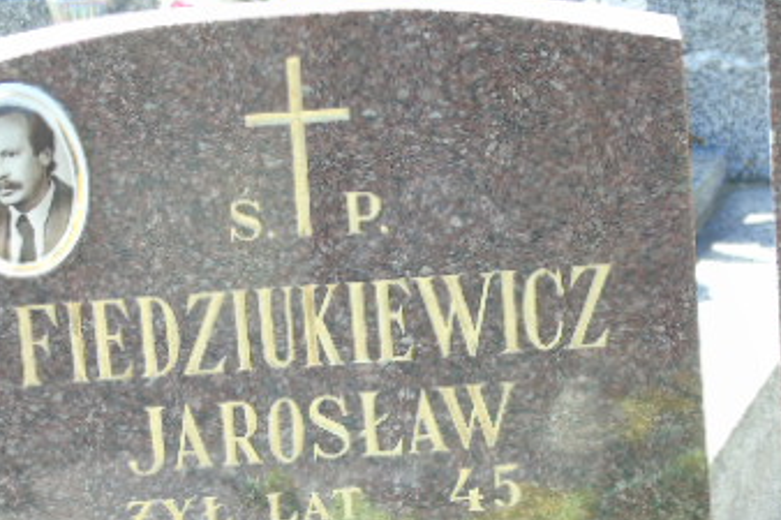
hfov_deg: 11.1
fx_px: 4011
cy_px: 506
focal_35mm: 185
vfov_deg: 7.4
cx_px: 328
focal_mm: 17
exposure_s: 1/80
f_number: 4.3
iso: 80
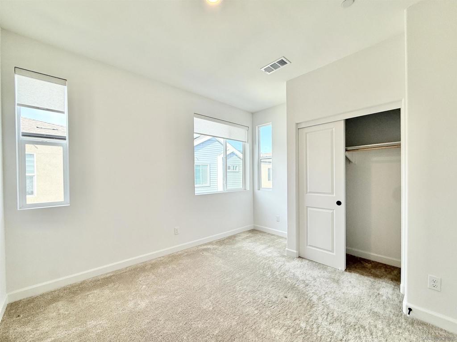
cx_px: 228
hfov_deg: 102.1
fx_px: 185
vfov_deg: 85.7
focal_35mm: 14
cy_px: 171
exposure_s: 1/140
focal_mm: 2.22
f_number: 2.2
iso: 64
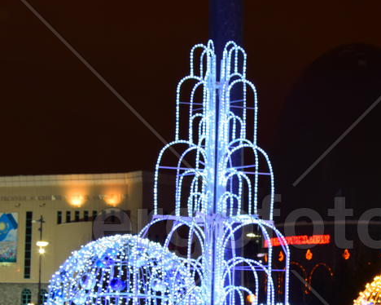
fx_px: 1003
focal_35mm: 89
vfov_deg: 17.2
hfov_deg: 21.4
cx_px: 250
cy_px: 228
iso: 100
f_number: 11
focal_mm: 34
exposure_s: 2.5
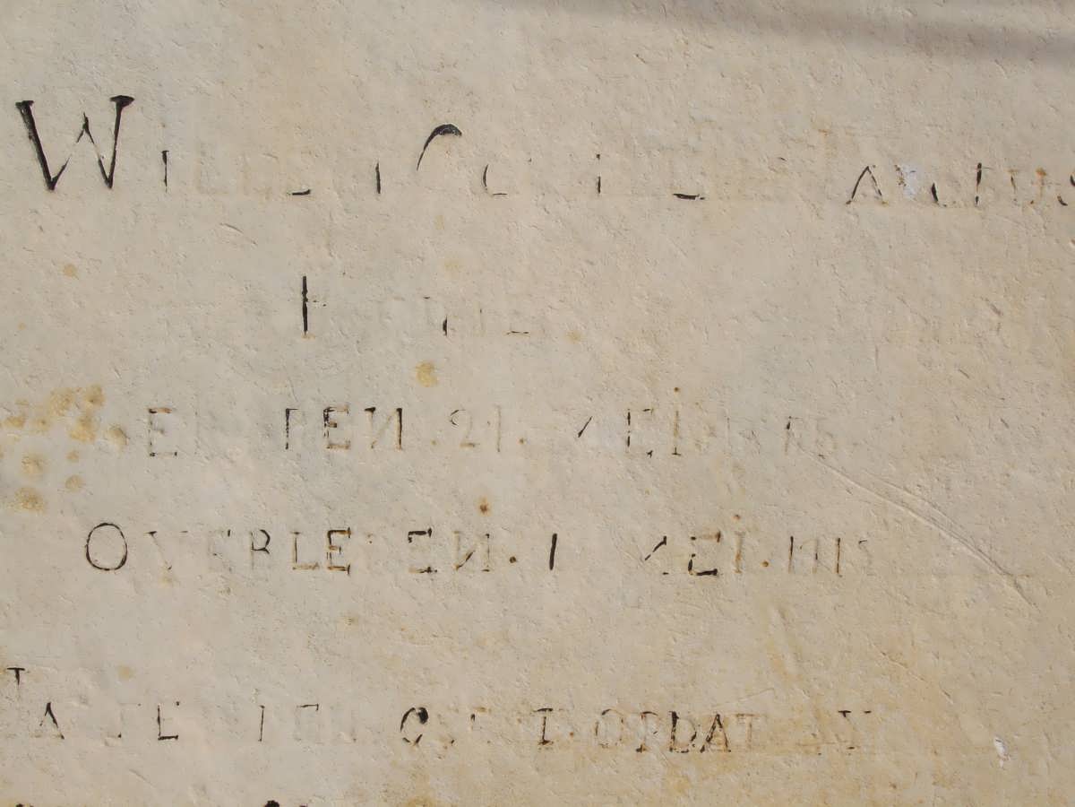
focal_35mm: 70
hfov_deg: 27.8
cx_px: 538
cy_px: 404
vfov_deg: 21.0
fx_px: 2174
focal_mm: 11.3
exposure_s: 1/1000
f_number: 6.7
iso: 80
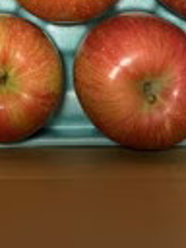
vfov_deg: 22.1
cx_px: -8
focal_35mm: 81
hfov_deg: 17.7
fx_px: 580
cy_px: -60
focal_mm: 4.2
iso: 320
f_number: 1.6
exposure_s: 1/57
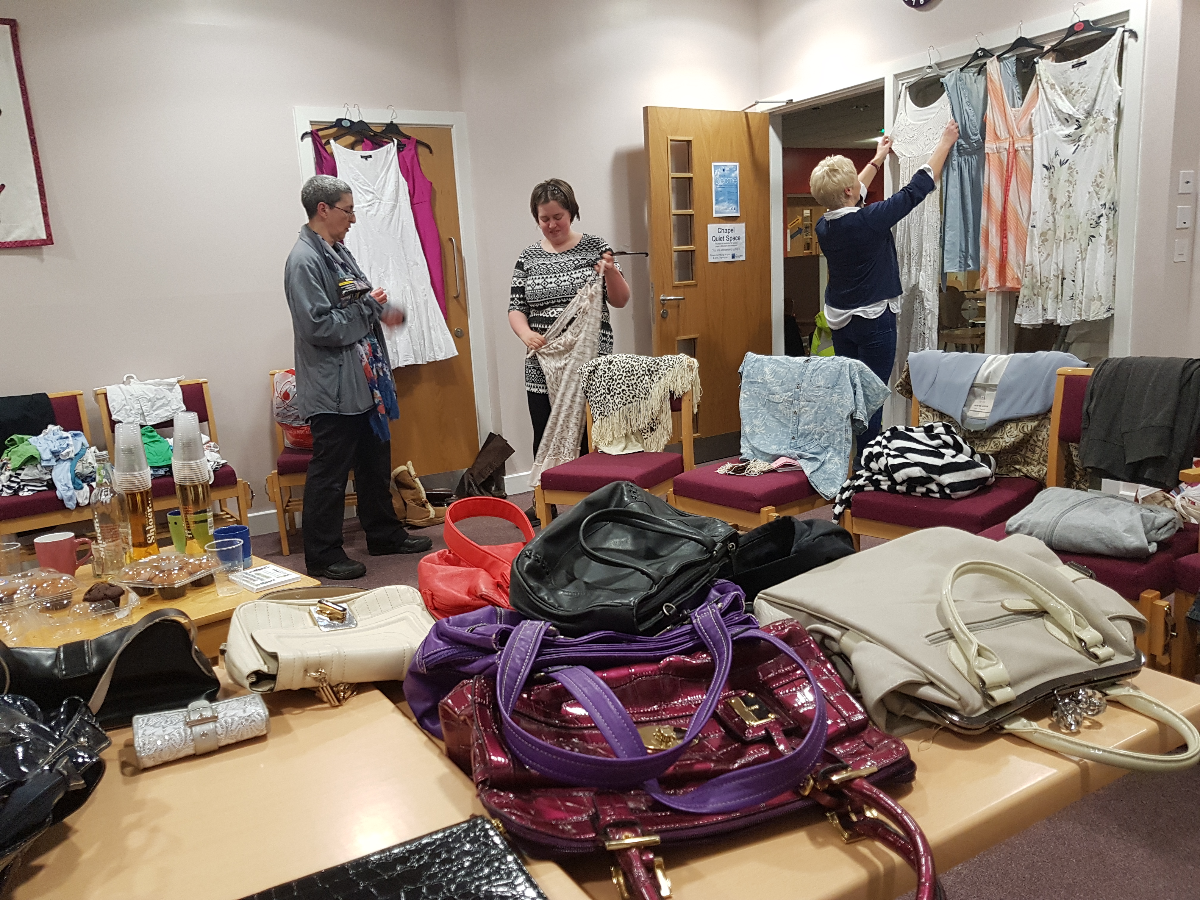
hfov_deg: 67.3
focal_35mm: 26
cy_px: 450
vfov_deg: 53.1
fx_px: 901
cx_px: 600
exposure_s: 1/33
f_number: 1.7
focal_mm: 4.2
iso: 160
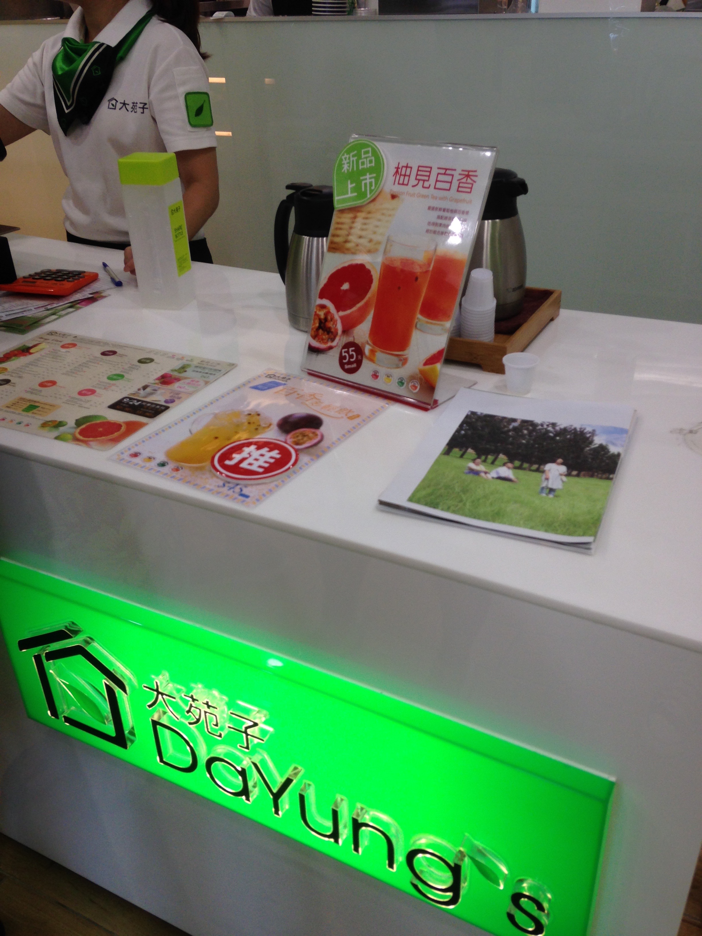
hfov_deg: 42.9
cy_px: 468
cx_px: 351
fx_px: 892
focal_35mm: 33
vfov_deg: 55.4
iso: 50
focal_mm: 4.12
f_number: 2.4
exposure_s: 1/60
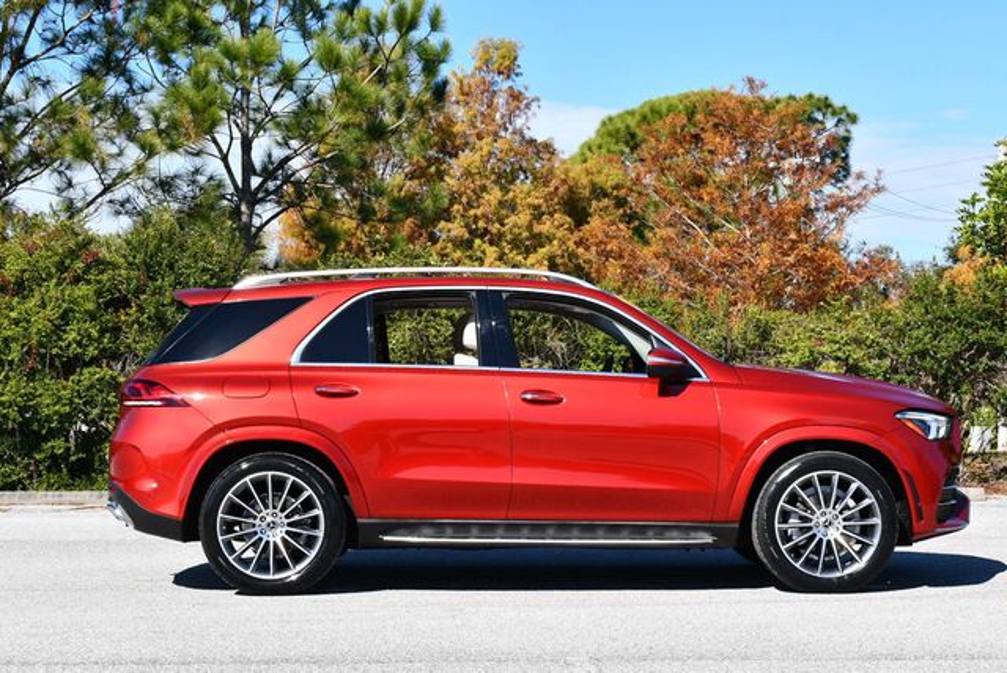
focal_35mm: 70
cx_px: 504
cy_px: 336
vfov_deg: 19.5
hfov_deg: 28.8
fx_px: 1960
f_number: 8
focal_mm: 35
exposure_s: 1/250
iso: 110
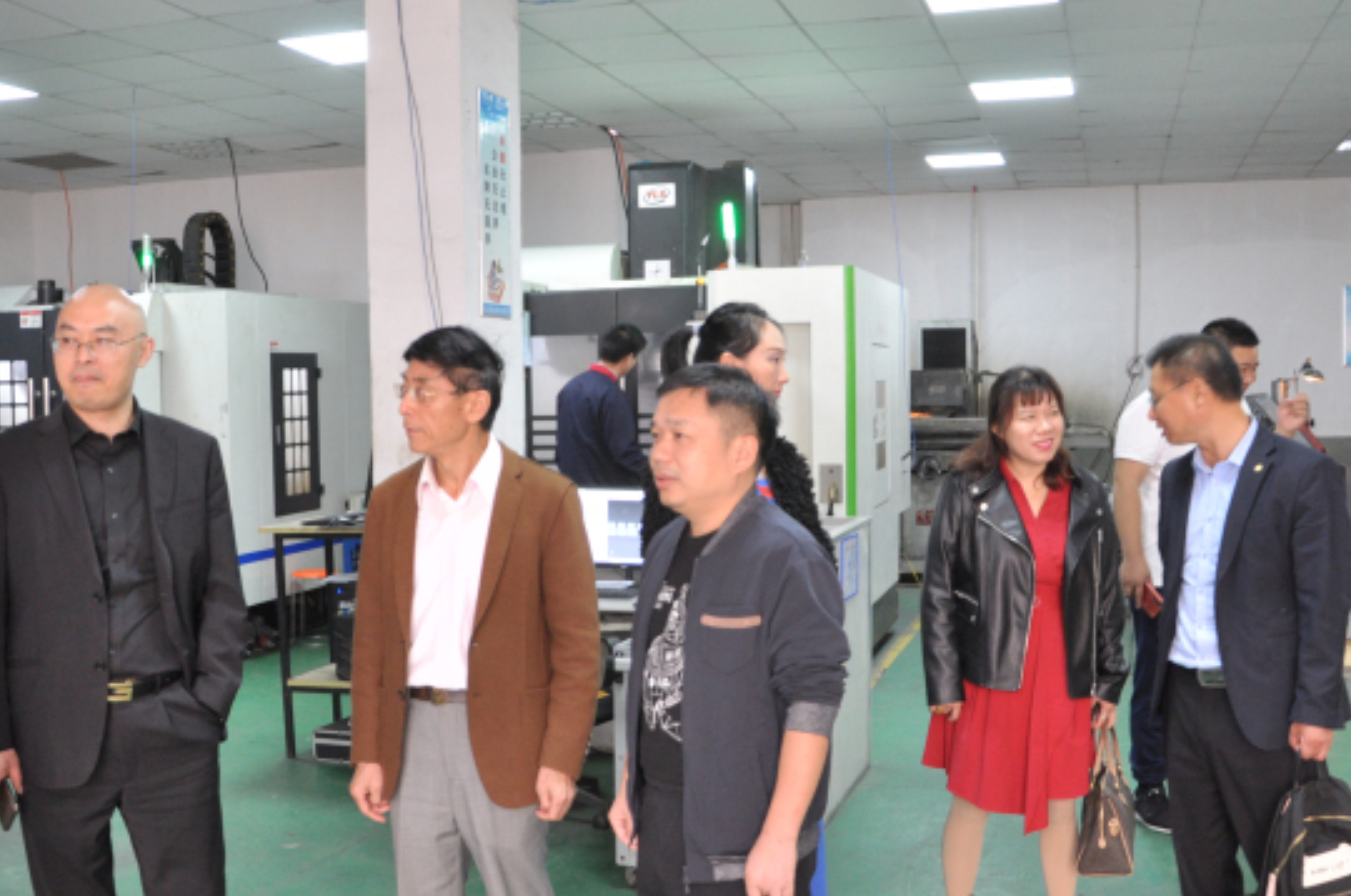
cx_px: 633
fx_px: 1498
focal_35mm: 40
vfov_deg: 33.3
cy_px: 459
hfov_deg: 48.5
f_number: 4
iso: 720
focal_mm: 18
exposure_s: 1/30
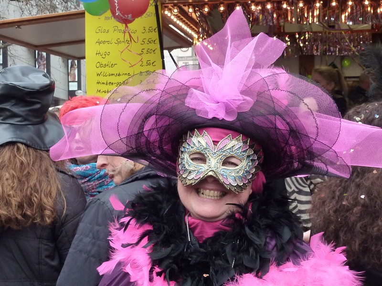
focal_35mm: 61
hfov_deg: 31.7
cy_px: 143
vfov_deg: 24.0
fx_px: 673
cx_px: 191
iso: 400
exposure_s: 1/250
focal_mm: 6.9
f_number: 3.7
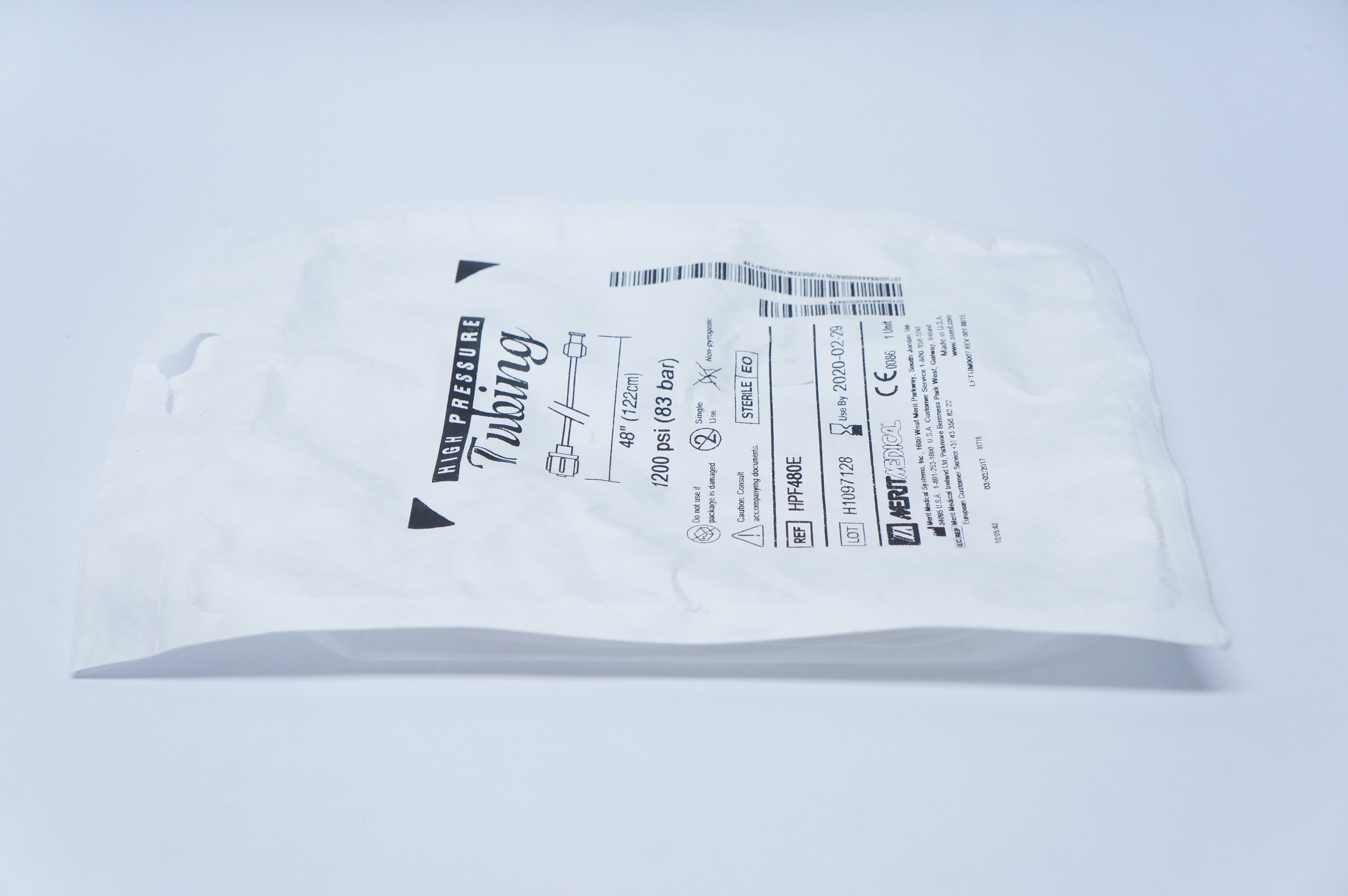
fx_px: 1851
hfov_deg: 40.0
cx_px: 674
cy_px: 448
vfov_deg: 27.2
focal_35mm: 50
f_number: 6.3
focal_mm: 33
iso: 800
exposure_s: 1/80
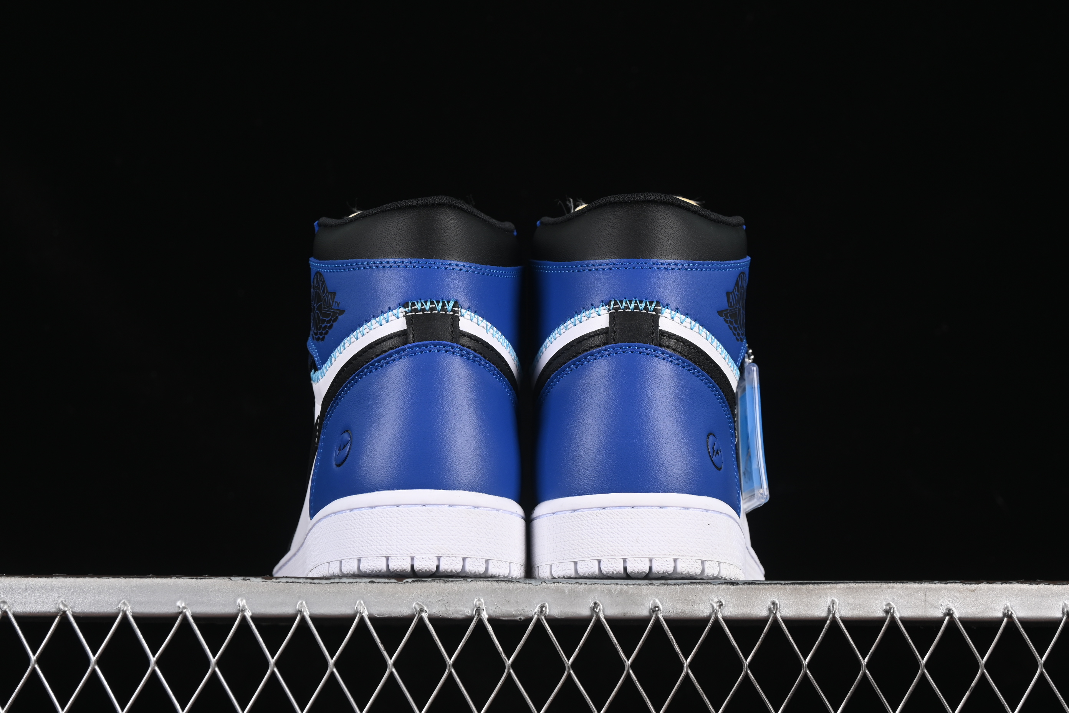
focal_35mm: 75
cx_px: 534
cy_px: 356
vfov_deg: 18.2
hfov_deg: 27.0
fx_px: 2227
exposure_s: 1/60
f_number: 7.1
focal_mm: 50
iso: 160
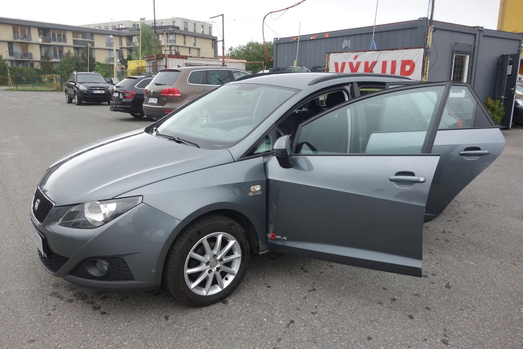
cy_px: 174
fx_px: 407
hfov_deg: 65.5
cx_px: 262
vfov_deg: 46.4
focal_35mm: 28
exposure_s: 1/100
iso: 125
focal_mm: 10.4
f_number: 4.5
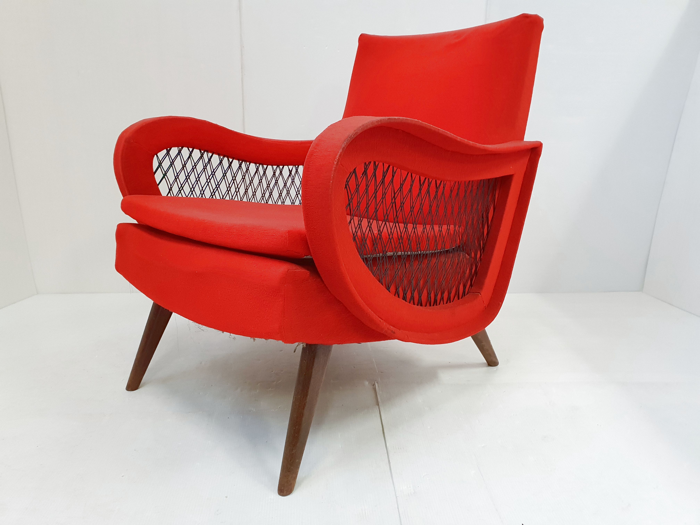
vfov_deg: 53.1
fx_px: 526
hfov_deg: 67.3
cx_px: 350
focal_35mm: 26
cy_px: 262
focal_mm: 4.3
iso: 320
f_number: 2.4
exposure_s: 1/50
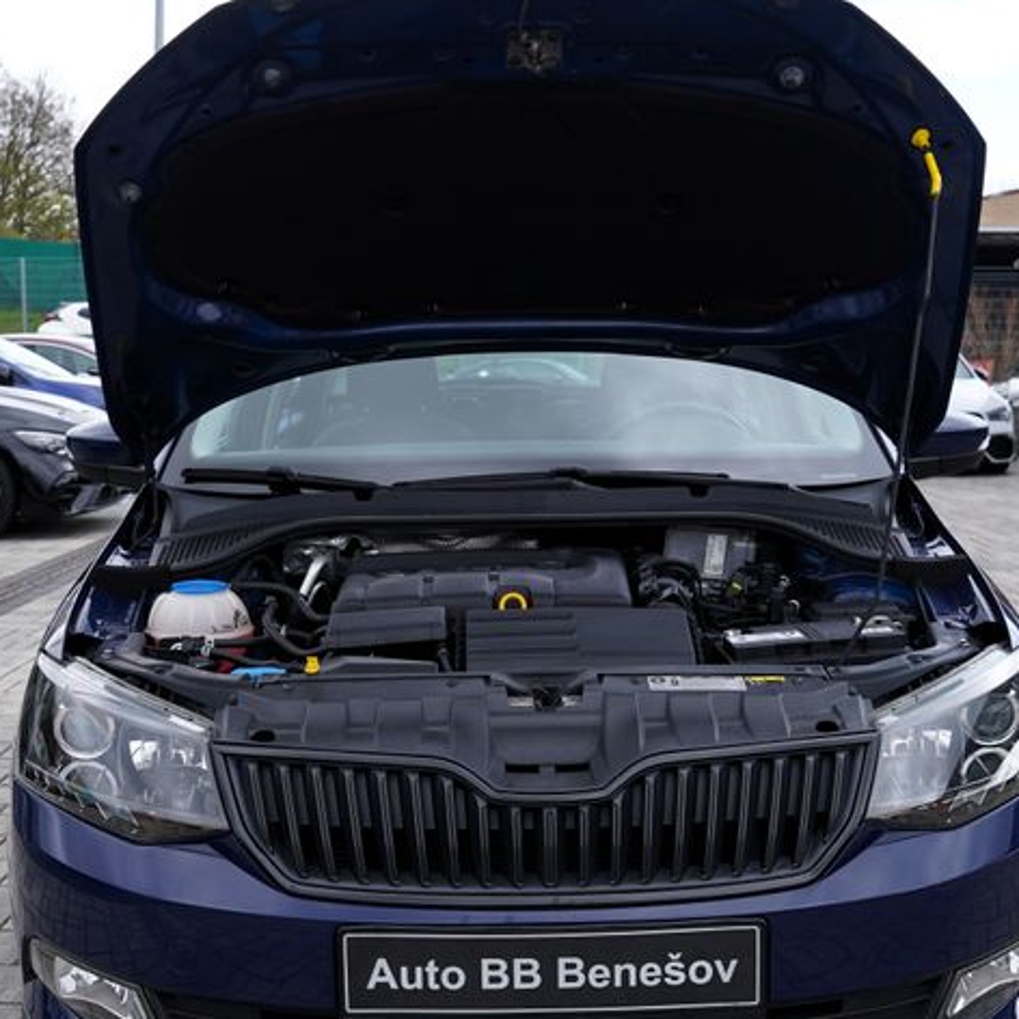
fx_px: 1532
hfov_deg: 36.8
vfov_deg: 36.7
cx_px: 542
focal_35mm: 46
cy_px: 613
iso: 100
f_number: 5.6
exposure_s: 1/125
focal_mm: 25
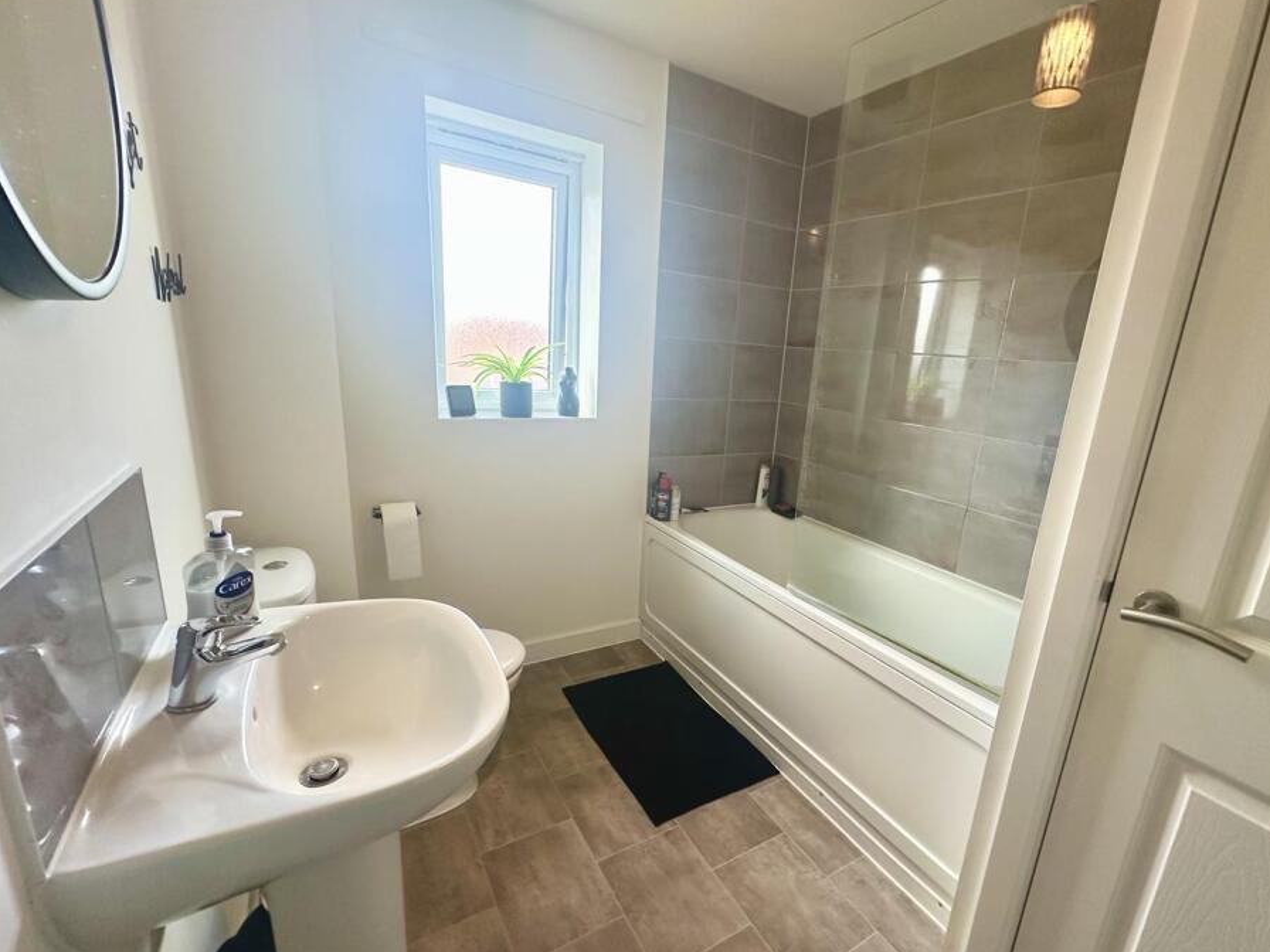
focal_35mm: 16
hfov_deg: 94.2
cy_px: 503
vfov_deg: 78.0
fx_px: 587
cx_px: 702
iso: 250
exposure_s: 1/99
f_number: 2.2
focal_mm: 2.22
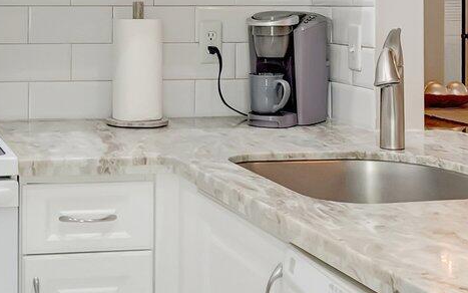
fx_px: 855
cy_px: 69
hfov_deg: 29.2
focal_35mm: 67
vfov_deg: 19.3
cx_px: 36
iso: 640
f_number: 8
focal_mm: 10
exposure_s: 1/20
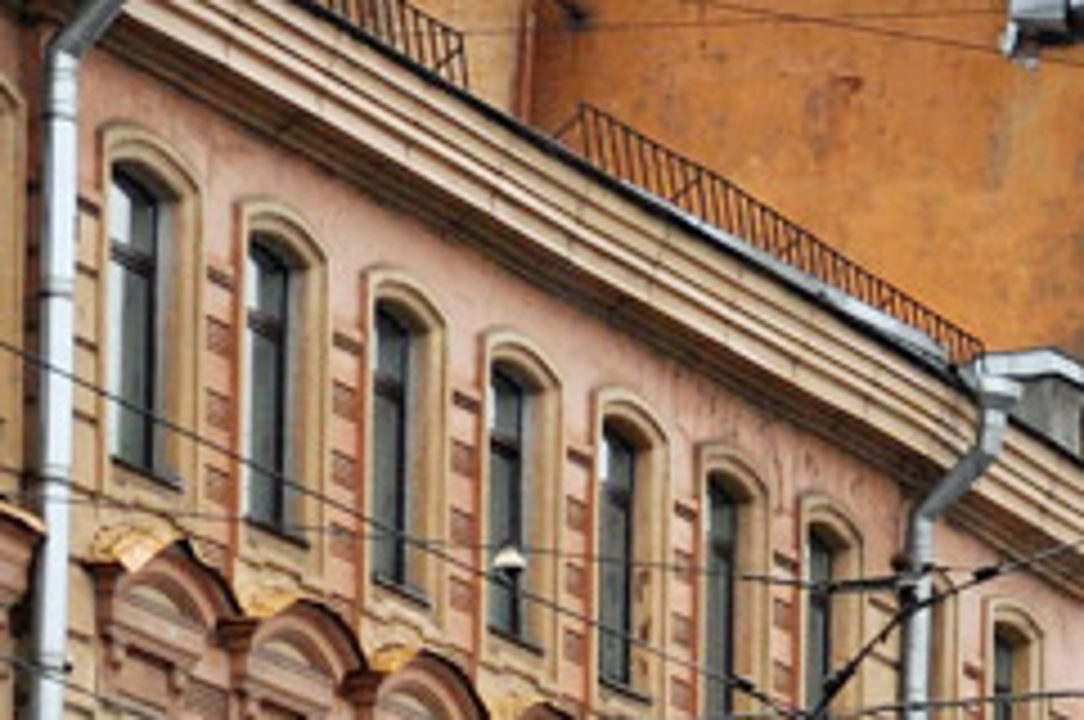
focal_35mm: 239
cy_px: 1278
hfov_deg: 8.5
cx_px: 1318
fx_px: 7187
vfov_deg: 5.6
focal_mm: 32
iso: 400
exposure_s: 1/160
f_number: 4.5
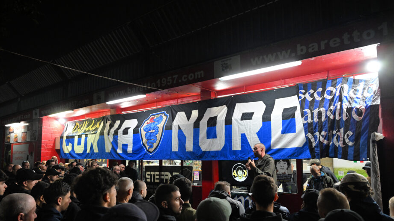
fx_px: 292
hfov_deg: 67.9
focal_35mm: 28
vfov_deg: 41.4
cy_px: 126
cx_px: 185
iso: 2500
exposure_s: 1/160
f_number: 4.5
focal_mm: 24
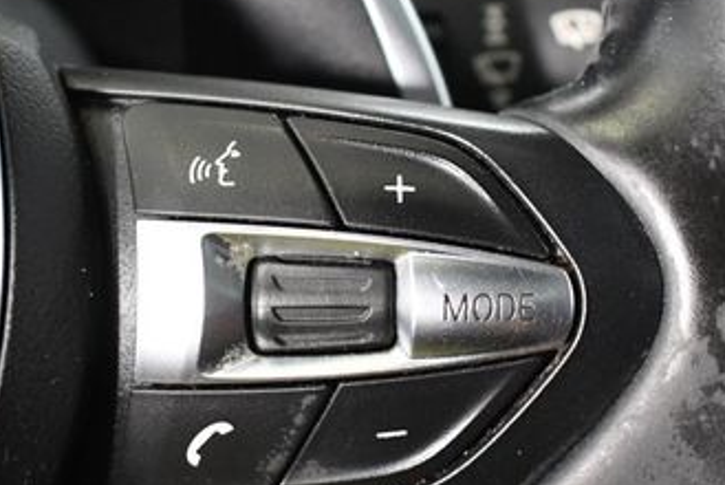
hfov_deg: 28.8
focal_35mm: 70
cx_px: 302
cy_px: 262
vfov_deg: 19.5
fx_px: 1411
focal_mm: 18
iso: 2800
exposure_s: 1/125
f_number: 3.5
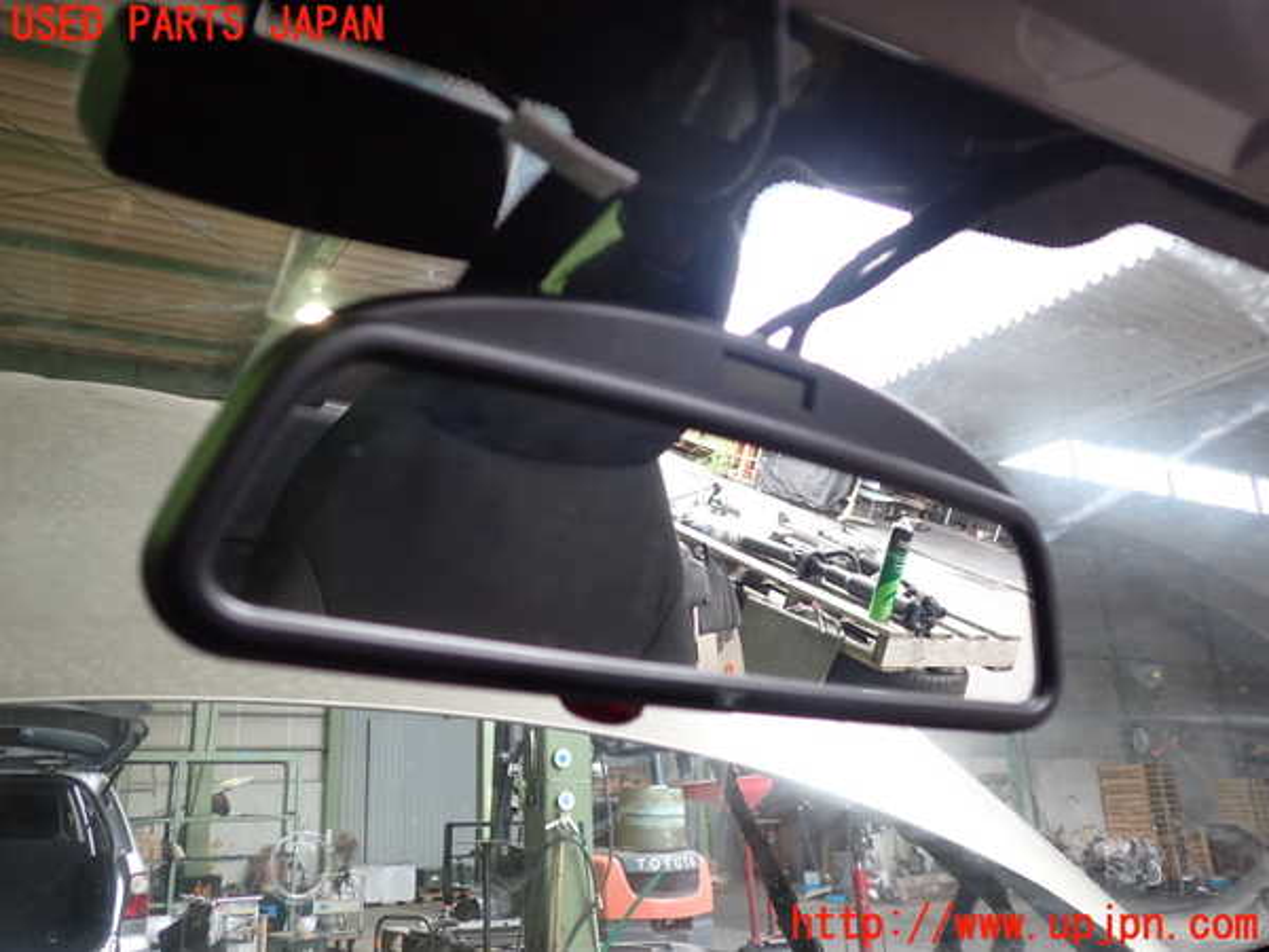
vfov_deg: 46.8
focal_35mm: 30
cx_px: 634
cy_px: 476
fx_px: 1100
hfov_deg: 60.0
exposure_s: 1/40
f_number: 2.3
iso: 200
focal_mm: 5.4
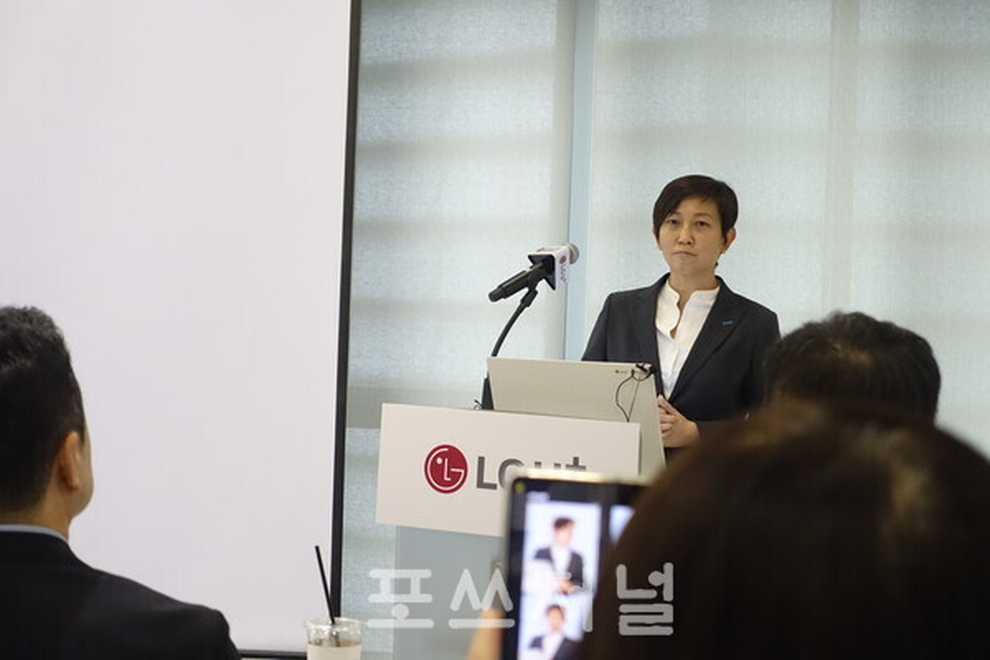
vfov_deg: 19.5
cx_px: 495
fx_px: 1925
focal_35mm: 70
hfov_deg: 28.8
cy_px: 330
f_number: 2.8
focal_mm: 25.7
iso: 1600
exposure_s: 1/100
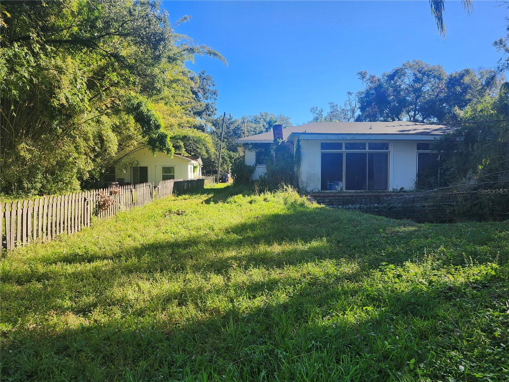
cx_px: 254
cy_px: 191
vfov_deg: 58.9
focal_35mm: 23
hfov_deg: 73.9
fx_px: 338
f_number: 1.8
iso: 25
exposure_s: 1/626
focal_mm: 5.54
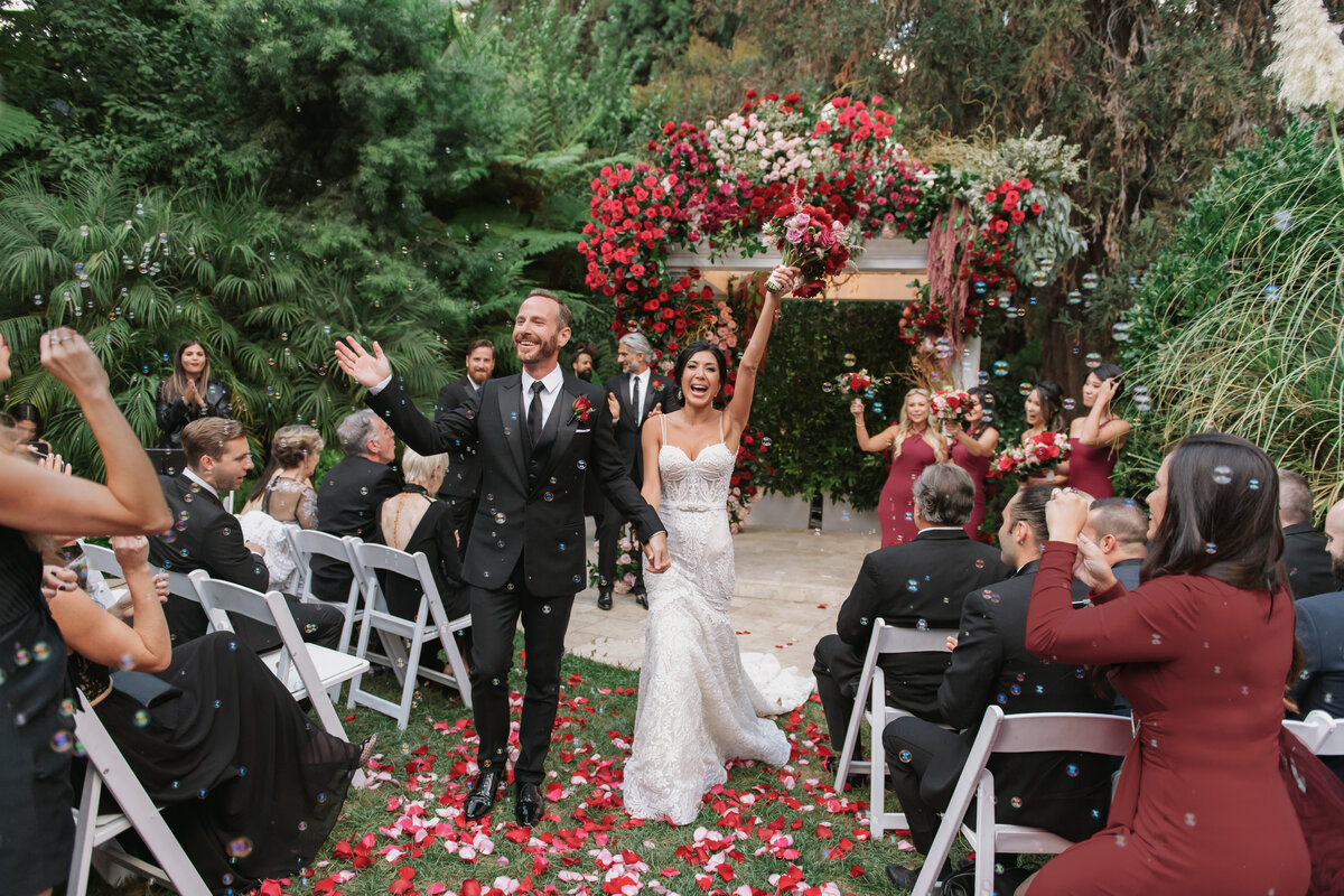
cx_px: 672
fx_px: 896
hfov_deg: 73.7
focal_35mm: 24
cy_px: 448
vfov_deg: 53.1
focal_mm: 24
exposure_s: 1/400
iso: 400
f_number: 3.2
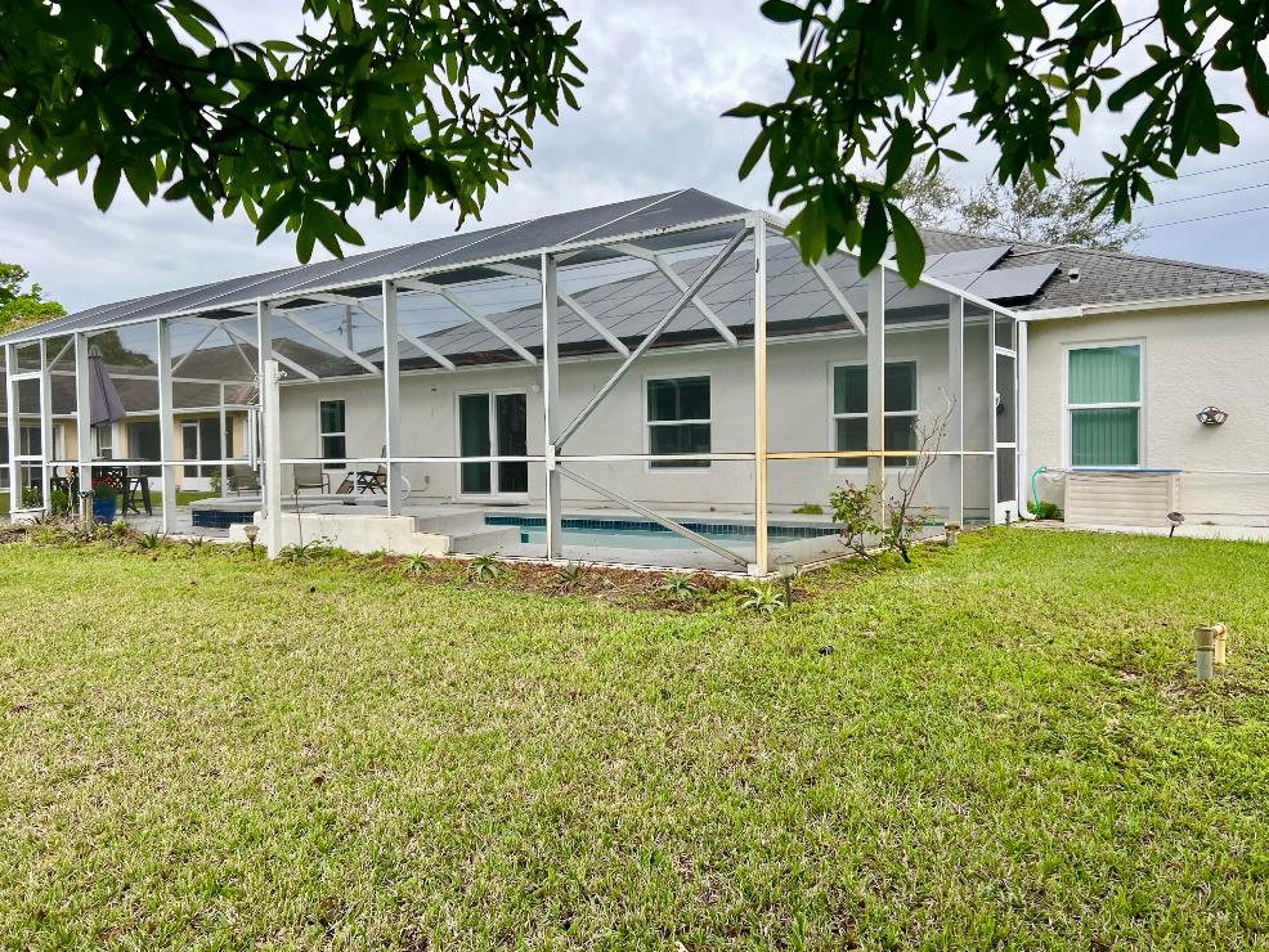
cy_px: 477
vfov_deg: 51.4
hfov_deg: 65.3
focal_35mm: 27
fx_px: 990
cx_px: 618
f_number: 1.5
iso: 50
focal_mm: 5.7
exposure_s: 1/1669
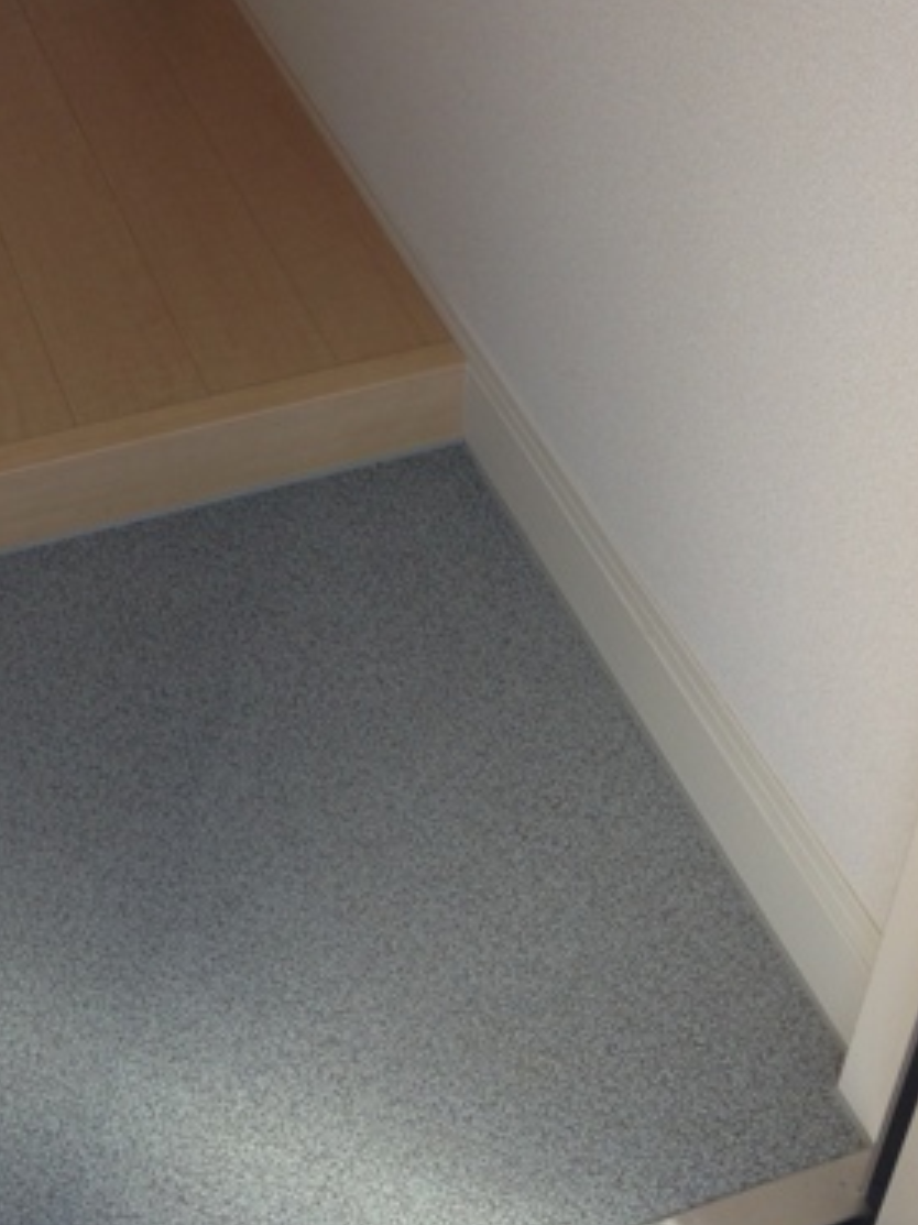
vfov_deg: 33.0
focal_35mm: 57
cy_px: 274
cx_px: 201
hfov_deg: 25.3
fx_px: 2017
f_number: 2.4
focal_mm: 4.12
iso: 50
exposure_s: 1/296
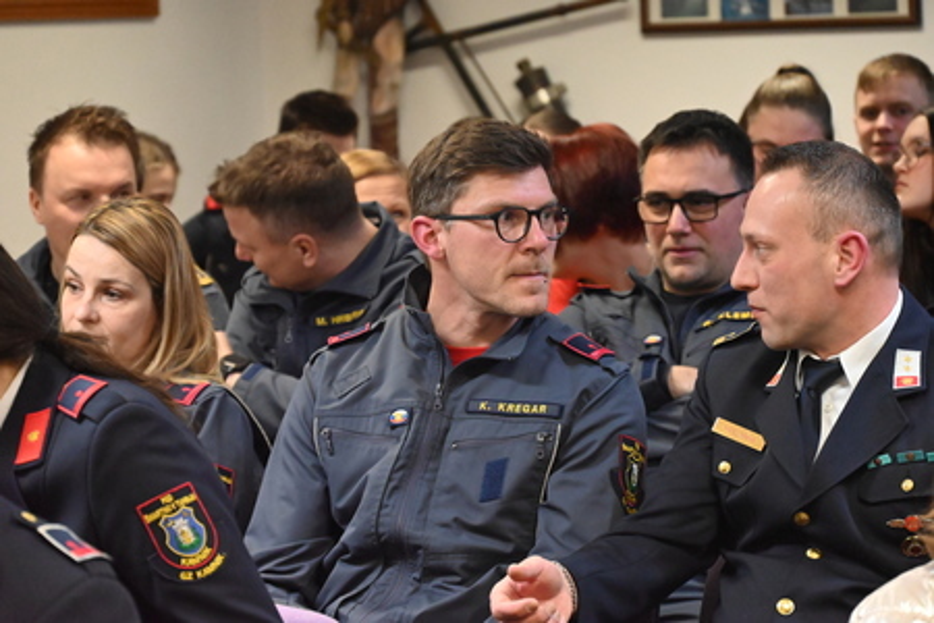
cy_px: 312
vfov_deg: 9.5
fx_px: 3762
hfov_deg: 14.2
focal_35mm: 145
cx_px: 467
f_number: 6.3
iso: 10000
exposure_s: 1/125
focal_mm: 145
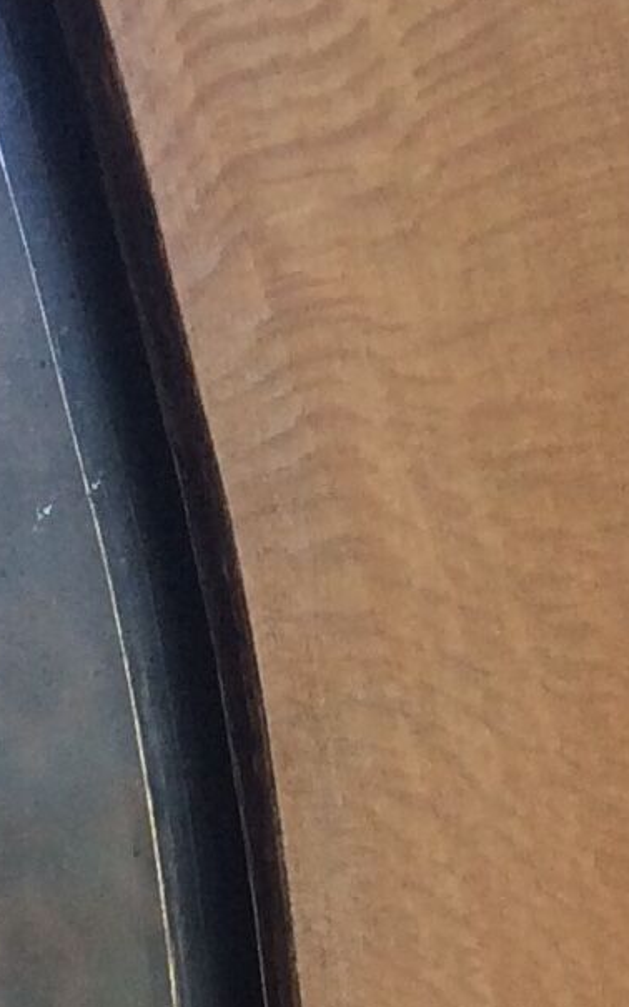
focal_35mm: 145
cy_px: 1896
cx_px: 391
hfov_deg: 9.0
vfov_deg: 12.9
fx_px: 3978
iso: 50
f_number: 2.4
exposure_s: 1/25
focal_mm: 3.3
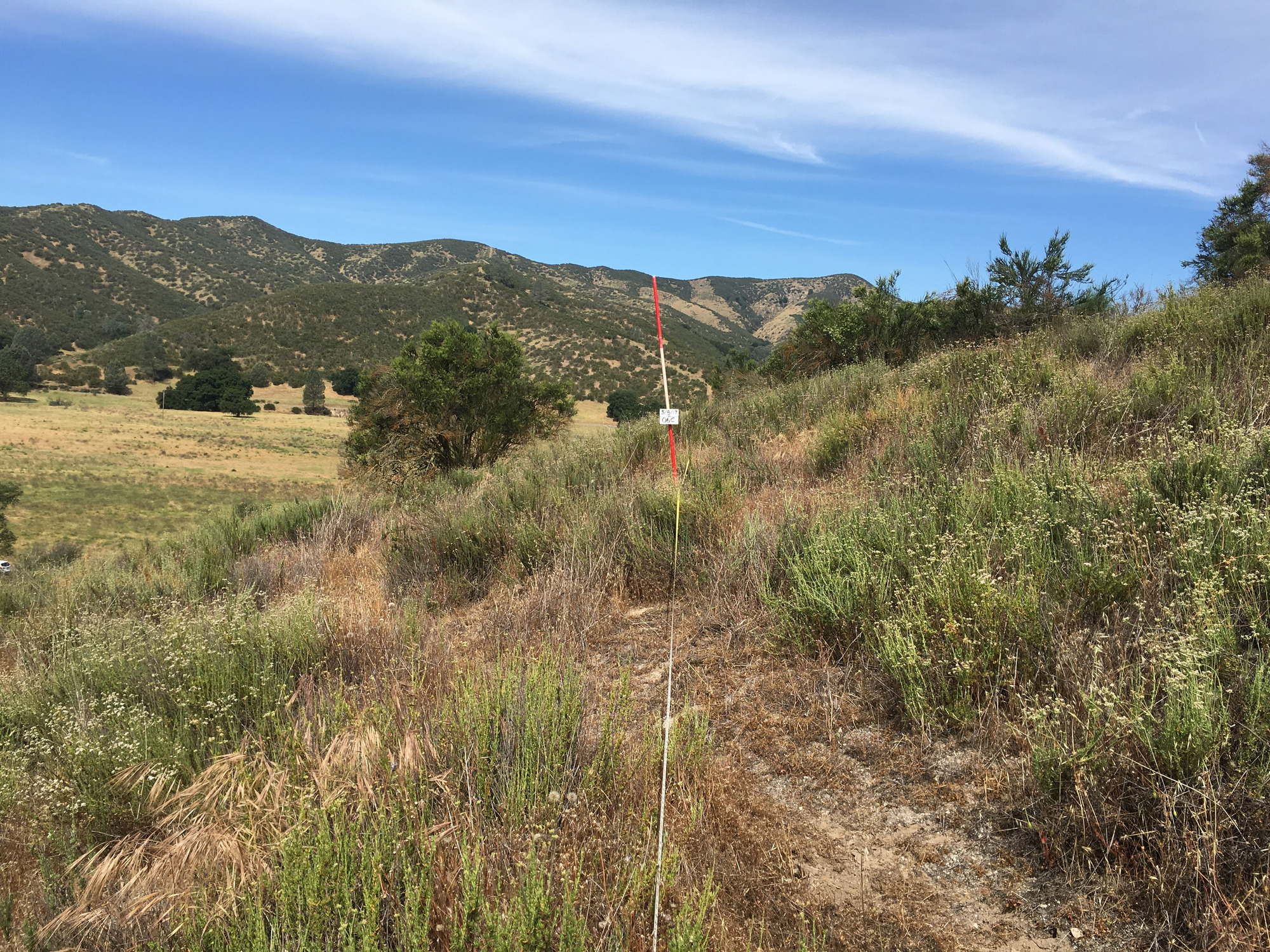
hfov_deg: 61.7
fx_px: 1064
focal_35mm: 29
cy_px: 476
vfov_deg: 48.2
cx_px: 635
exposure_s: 1/1600
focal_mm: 4.15
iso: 25
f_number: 2.2
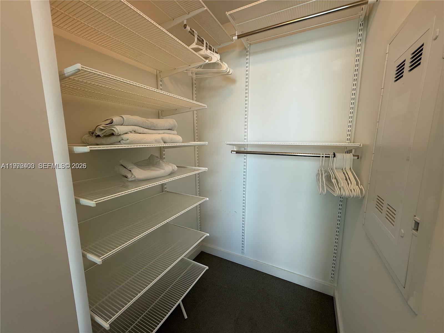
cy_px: 166
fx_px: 180
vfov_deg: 85.7
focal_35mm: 14
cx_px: 222
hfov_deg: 102.1
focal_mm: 2.22
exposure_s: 1/120
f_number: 2.2
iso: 100
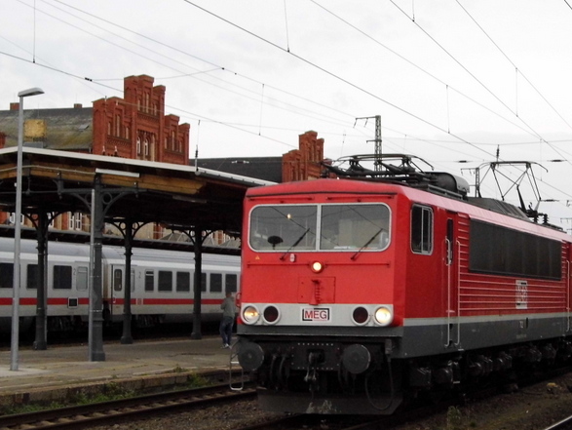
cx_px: 374
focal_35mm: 79
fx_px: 1306
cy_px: 269
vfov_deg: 18.7
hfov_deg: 24.6
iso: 400
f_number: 3.9
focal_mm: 10.4
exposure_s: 1/291
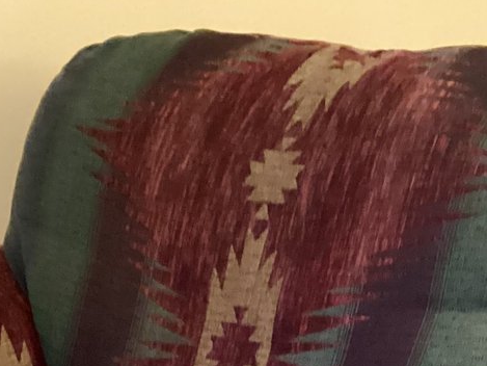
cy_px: 588
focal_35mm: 100
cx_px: 260
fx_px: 1407
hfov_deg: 19.6
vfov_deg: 13.7
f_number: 2.4
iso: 640
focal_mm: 3.3
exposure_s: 1/20
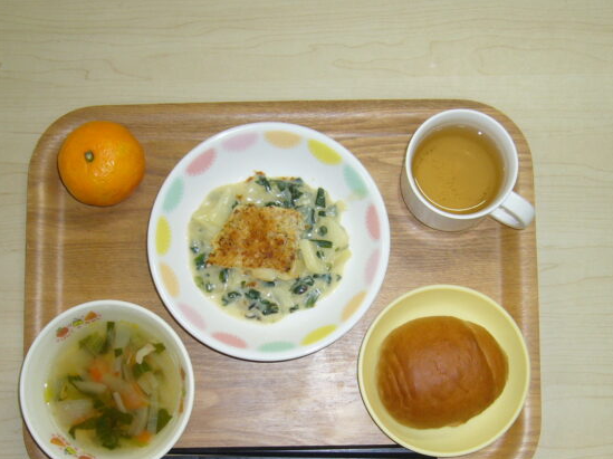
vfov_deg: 29.5
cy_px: 293
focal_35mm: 49
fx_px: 867
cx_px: 281
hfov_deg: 38.9
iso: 100
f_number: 2.8
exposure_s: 1/60
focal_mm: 5.8
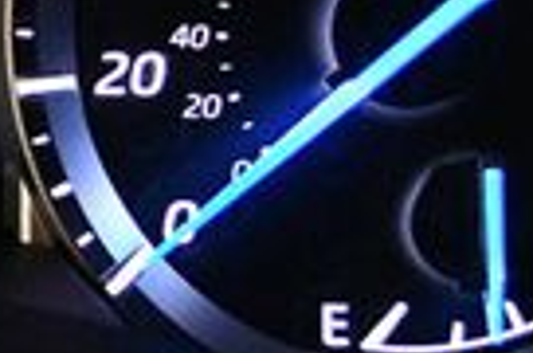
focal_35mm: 170
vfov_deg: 8.0
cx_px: -372
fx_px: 2511
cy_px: 63
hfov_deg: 11.4
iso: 3600
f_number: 4
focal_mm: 24
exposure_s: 1/60
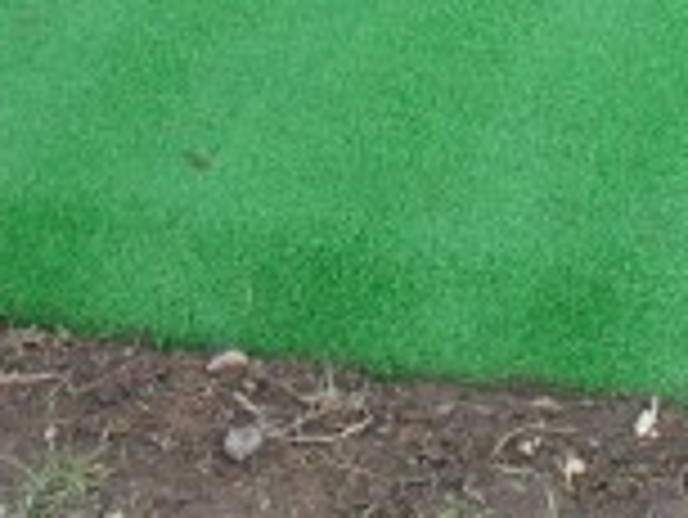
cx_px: 657
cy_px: -468
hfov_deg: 13.4
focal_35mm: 146
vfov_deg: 9.6
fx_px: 2904
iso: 100
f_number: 3.2
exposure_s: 1/125
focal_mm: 6.3
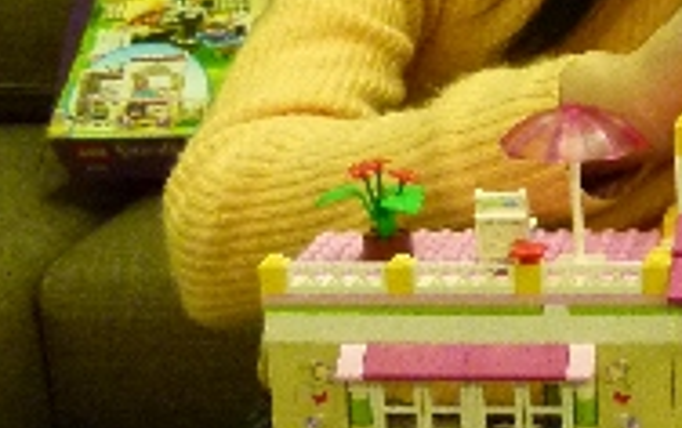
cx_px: 932
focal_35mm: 101
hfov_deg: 18.8
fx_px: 1880
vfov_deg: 13.0
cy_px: 134
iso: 400
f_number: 2.9
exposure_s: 1/40
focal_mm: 5.1
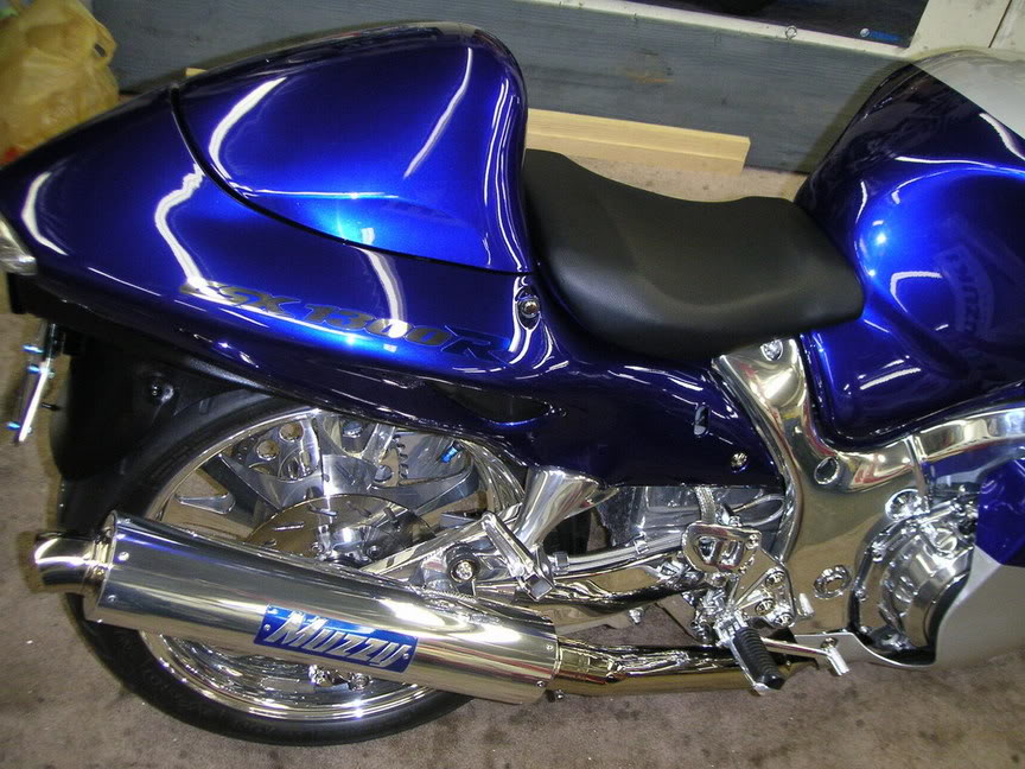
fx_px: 1125
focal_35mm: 38
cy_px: 384
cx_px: 512
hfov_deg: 49.0
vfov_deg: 37.7
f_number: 2.8
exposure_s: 1/45
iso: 160
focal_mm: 6
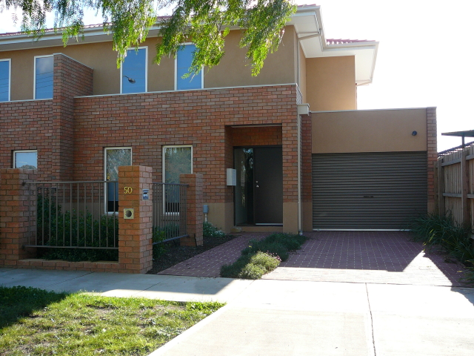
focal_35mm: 35
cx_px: 237
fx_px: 479
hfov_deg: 52.6
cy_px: 178
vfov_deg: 40.7
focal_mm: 5.2
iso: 80
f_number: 2.8
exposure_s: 1/250
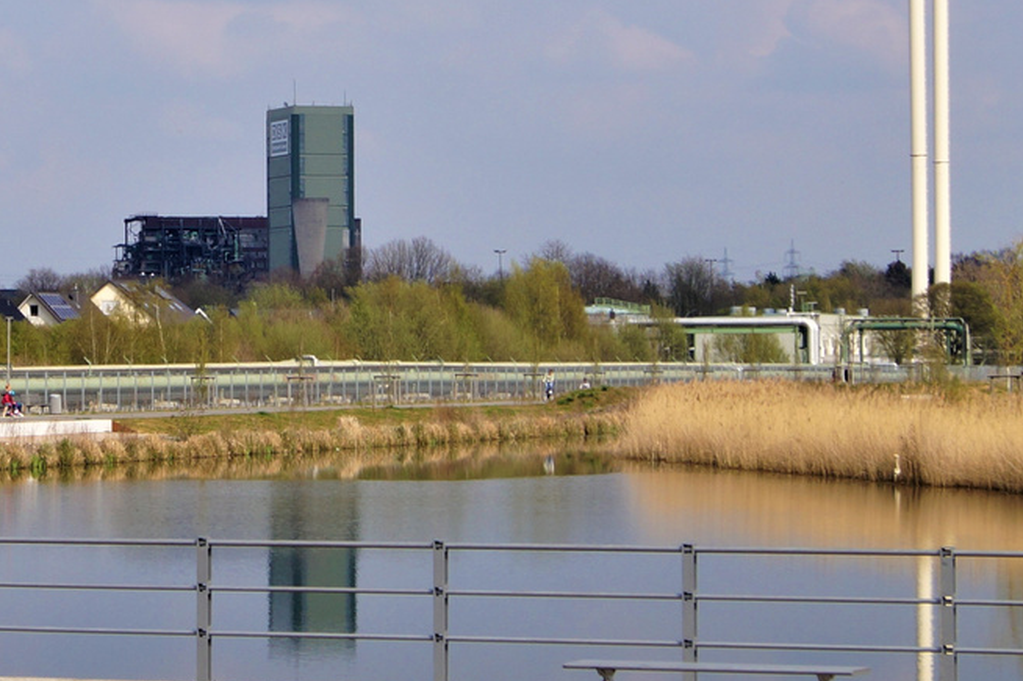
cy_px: 30
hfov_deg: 15.7
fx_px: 3698
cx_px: 304
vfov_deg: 10.4
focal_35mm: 130
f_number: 11
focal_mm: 35
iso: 100
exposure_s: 1/200
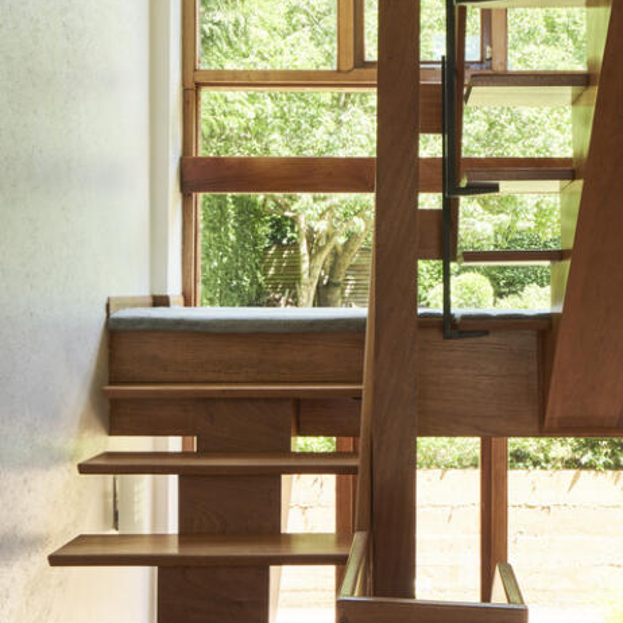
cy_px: 297
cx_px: 395
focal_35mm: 49
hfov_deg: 34.5
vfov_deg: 34.7
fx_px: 998
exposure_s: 1/1.59
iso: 160
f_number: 11
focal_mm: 17
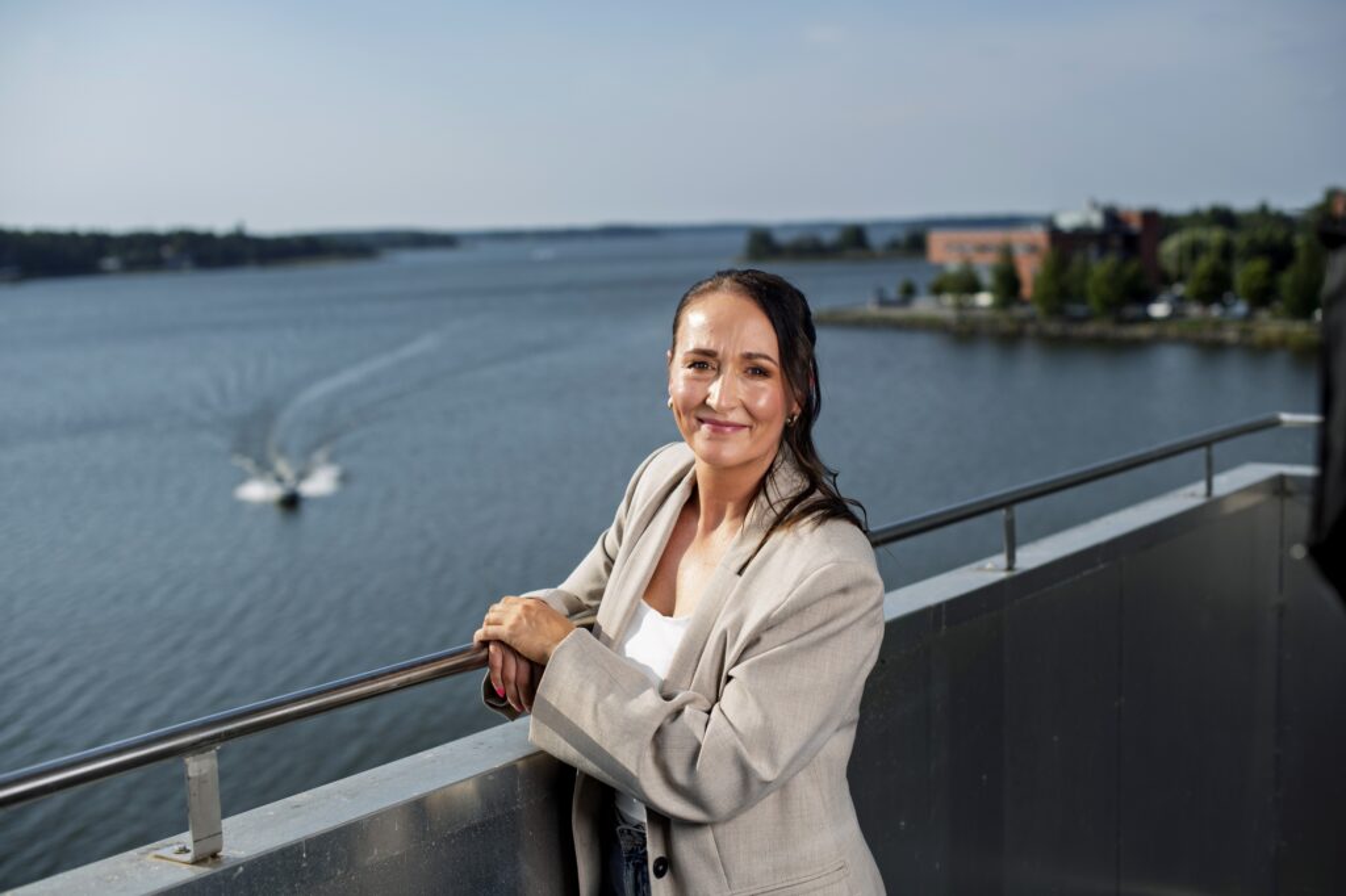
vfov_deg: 27.0
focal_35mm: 50
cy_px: 448
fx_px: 1869
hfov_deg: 39.6
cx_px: 673
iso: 31
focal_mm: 50
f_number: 3.5
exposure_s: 1/500
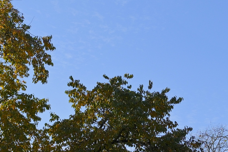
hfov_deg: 27.6
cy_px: 150
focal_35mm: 73
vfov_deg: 18.2
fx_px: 462
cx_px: 150
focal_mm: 16
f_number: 5.6
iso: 640
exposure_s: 1/1800
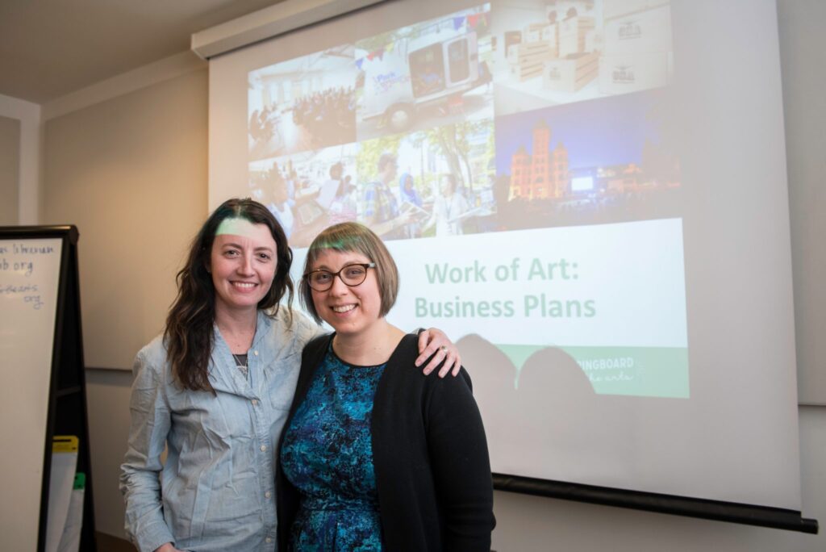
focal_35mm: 27
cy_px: 276
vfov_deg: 48.0
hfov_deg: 67.4
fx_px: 620
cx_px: 413
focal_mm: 27
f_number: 4.5
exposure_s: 1/160
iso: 1000
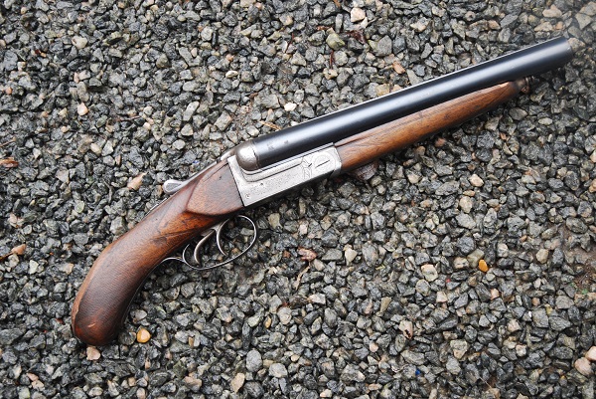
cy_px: 200
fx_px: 845
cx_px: 298
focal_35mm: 51
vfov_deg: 26.5
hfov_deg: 38.9
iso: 250
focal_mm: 34
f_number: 4.2
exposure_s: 1/30
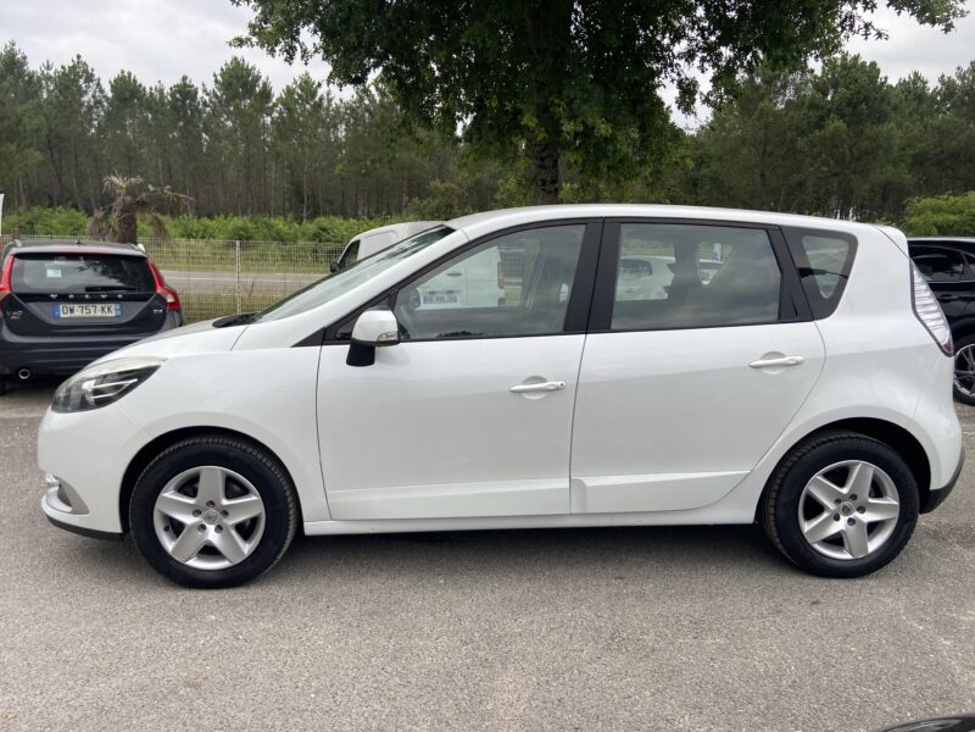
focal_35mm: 26
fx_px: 732
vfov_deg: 53.1
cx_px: 488
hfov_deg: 67.3
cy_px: 366
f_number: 1.8
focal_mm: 4.25
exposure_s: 1/437
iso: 32
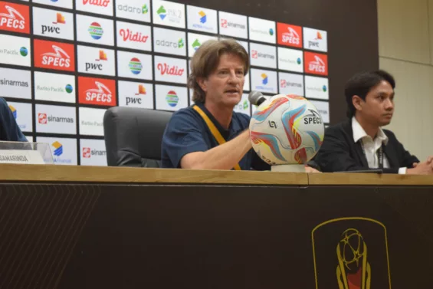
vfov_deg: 16.6
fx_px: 992
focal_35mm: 82
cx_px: 216
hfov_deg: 24.6
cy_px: 144
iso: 3200
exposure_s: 1/40
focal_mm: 55
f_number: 5.6
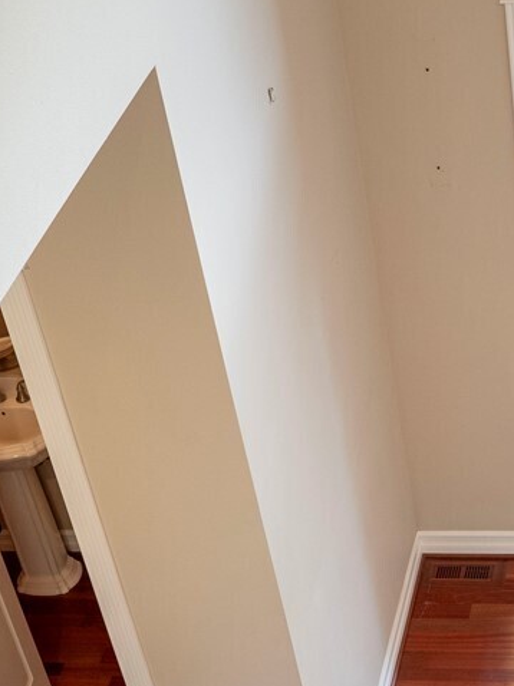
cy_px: 704
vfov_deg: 22.8
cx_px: 700
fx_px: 1625
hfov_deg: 16.8
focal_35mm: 82
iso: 500
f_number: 4
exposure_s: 1/60
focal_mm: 24
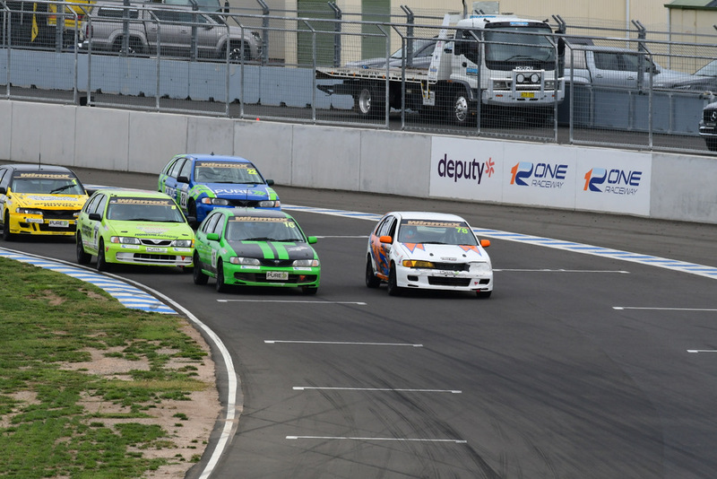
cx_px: 358
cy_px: 240
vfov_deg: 2.3
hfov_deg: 3.4
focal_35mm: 600
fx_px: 11954
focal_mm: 400
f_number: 11
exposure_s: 1/640
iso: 500
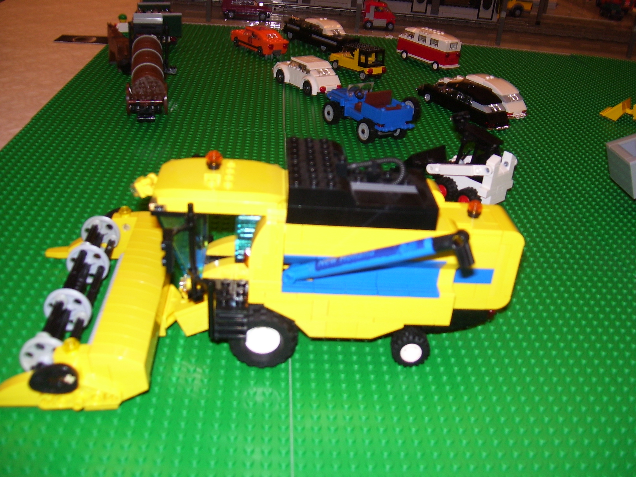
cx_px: 318
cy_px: 238
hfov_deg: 51.4
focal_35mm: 36
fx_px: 661
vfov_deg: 39.7
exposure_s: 1/60
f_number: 2.7
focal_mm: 6
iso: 80
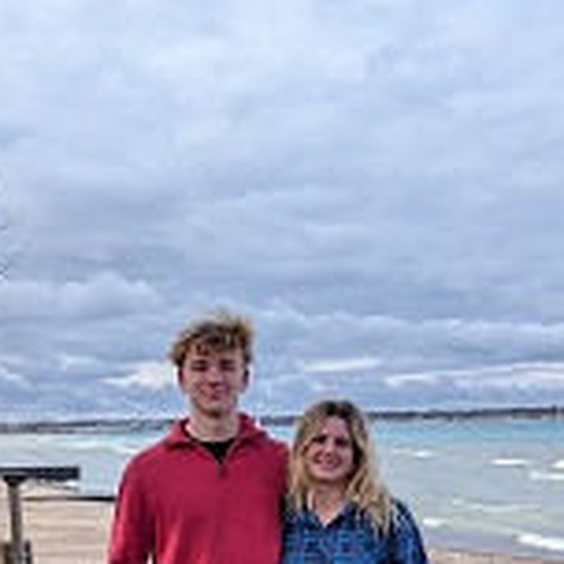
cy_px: 547
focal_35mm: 56
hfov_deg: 30.5
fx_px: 1032
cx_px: 245
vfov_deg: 28.9
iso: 20
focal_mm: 6.9
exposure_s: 1/521
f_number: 1.68
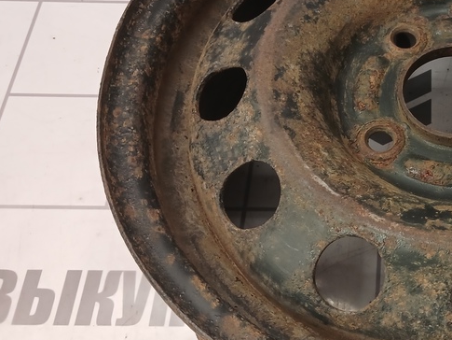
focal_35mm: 57
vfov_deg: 25.7
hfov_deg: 31.2
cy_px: 160
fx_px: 744
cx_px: 454
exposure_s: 1/50
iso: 200
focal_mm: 4
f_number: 1.8
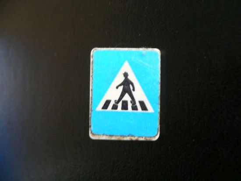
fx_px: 244
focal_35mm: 35
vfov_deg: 40.7
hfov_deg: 52.6
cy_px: 90
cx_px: 120
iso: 200
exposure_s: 1/8
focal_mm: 5.8
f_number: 2.8
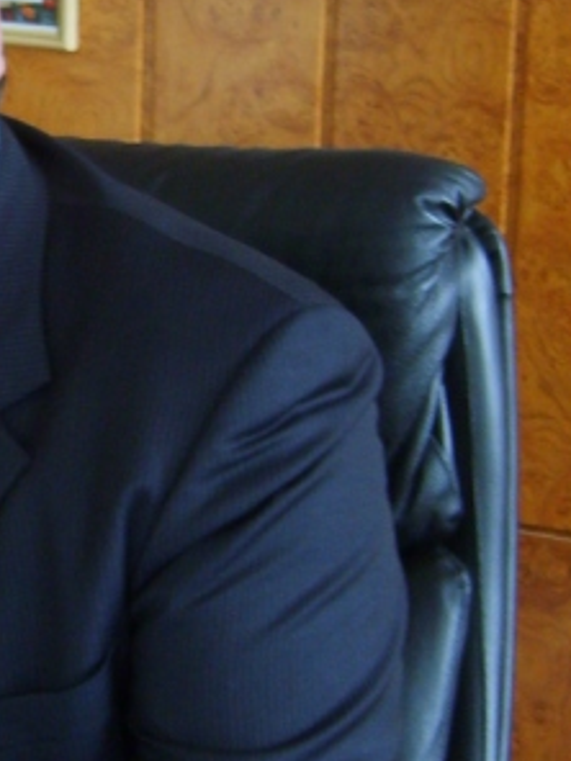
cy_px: 329
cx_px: -172
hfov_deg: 11.9
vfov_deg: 16.3
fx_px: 2661
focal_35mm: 121
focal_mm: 7.4
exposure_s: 1/30
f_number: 2.8
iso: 113
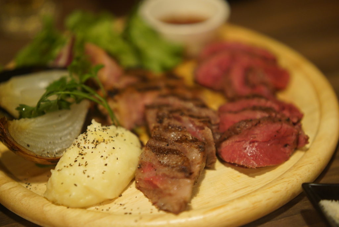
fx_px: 518
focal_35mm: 55
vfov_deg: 24.7
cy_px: 114
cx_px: 170
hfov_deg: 36.2
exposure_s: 1/160
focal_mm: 55
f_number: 2
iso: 2000
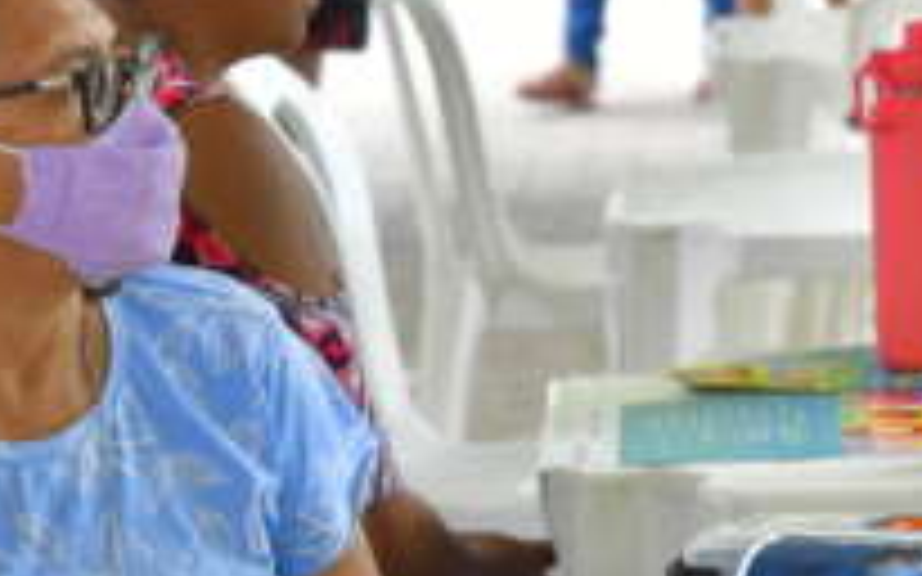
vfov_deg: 4.9
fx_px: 6757
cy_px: 189
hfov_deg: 7.8
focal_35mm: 269
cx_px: 895
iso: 500
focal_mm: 60
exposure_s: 1/180
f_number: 3.8
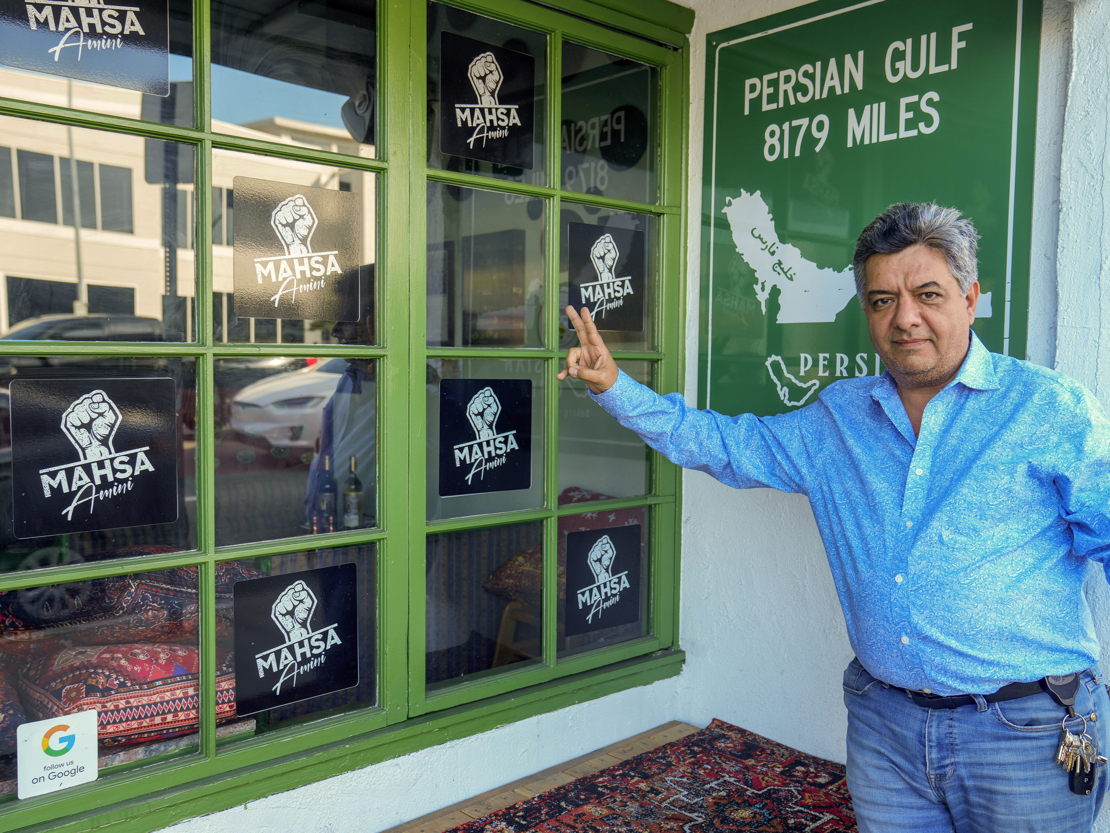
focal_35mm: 32
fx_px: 1026
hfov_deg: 56.8
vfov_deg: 44.2
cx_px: 571
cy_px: 420
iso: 100
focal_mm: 29
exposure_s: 1/80
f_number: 3.5
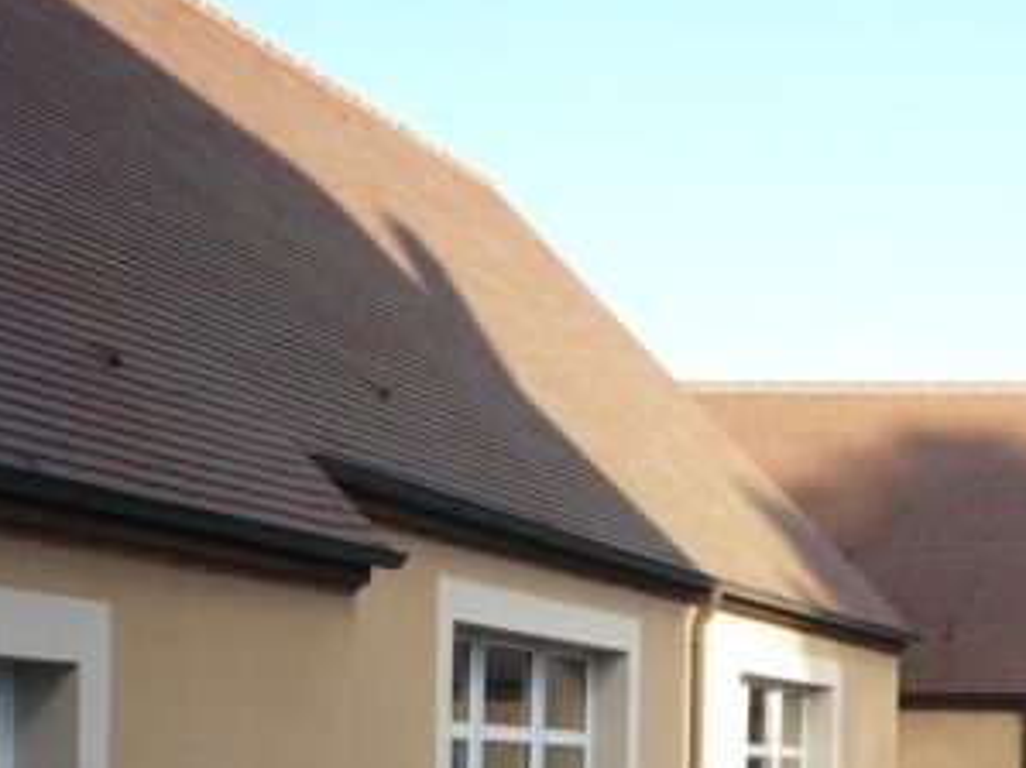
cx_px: 1057
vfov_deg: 15.9
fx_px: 2666
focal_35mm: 90
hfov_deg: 21.0
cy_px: 843
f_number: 2.8
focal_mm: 5.8
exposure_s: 1/400
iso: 100
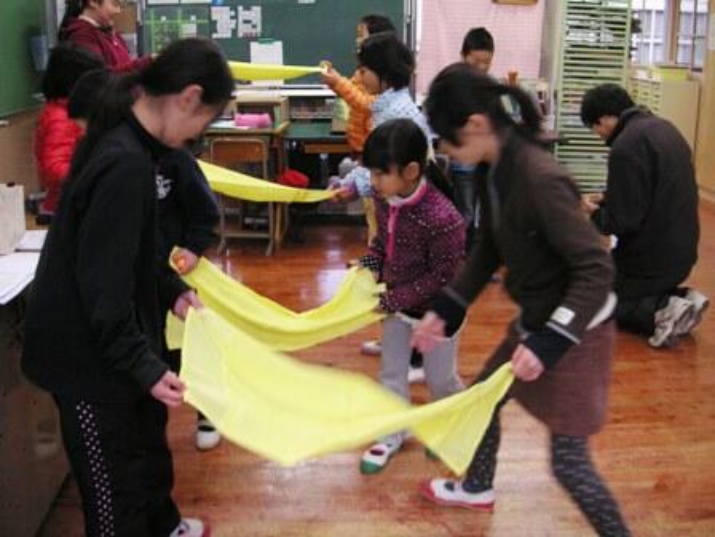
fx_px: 764
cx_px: 358
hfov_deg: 50.1
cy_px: 268
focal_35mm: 37
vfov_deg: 38.7
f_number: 2.8
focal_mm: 6.1
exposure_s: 1/45
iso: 80
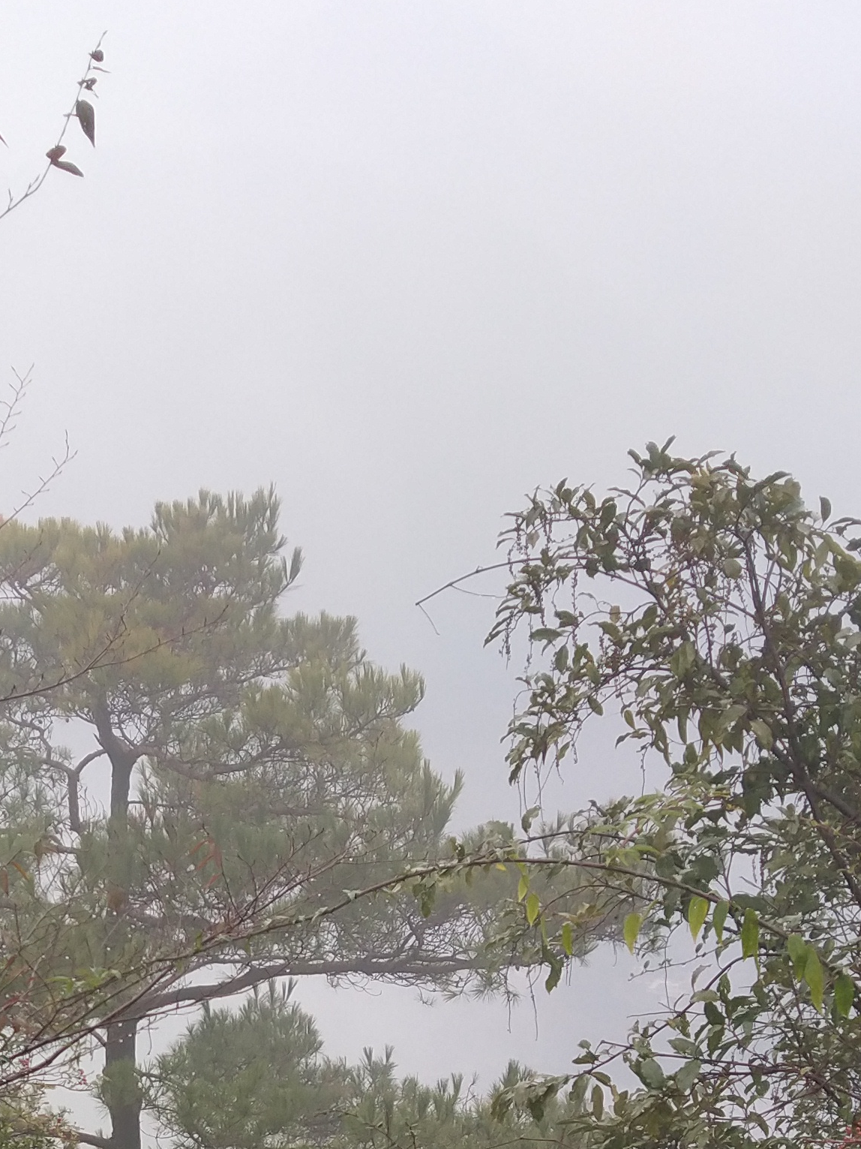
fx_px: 2620
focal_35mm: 79
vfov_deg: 24.0
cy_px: 1029
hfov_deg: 18.4
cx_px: 92
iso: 90
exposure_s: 1/136
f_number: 1.8
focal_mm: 3.95
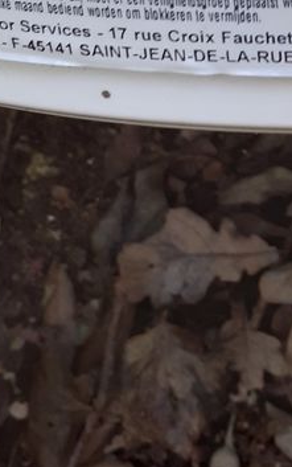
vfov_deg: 23.4
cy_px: -91
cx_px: 351
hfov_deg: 15.5
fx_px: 1030
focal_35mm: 81
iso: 100
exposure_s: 1/50
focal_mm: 3.6
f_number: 1.9
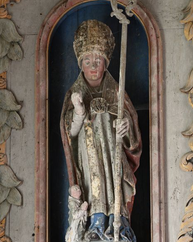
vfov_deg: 9.5
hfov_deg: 7.6
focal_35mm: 204
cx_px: 97
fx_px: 1457
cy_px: 125
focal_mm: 180
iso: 64
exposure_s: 15
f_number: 8
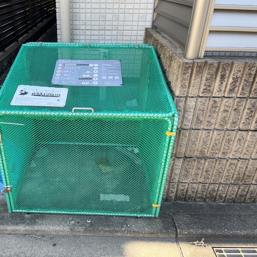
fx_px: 260
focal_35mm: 31
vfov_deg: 52.5
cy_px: 128
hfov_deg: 51.6
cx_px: 86
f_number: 1.6
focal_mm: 5.1
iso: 50
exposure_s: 1/457
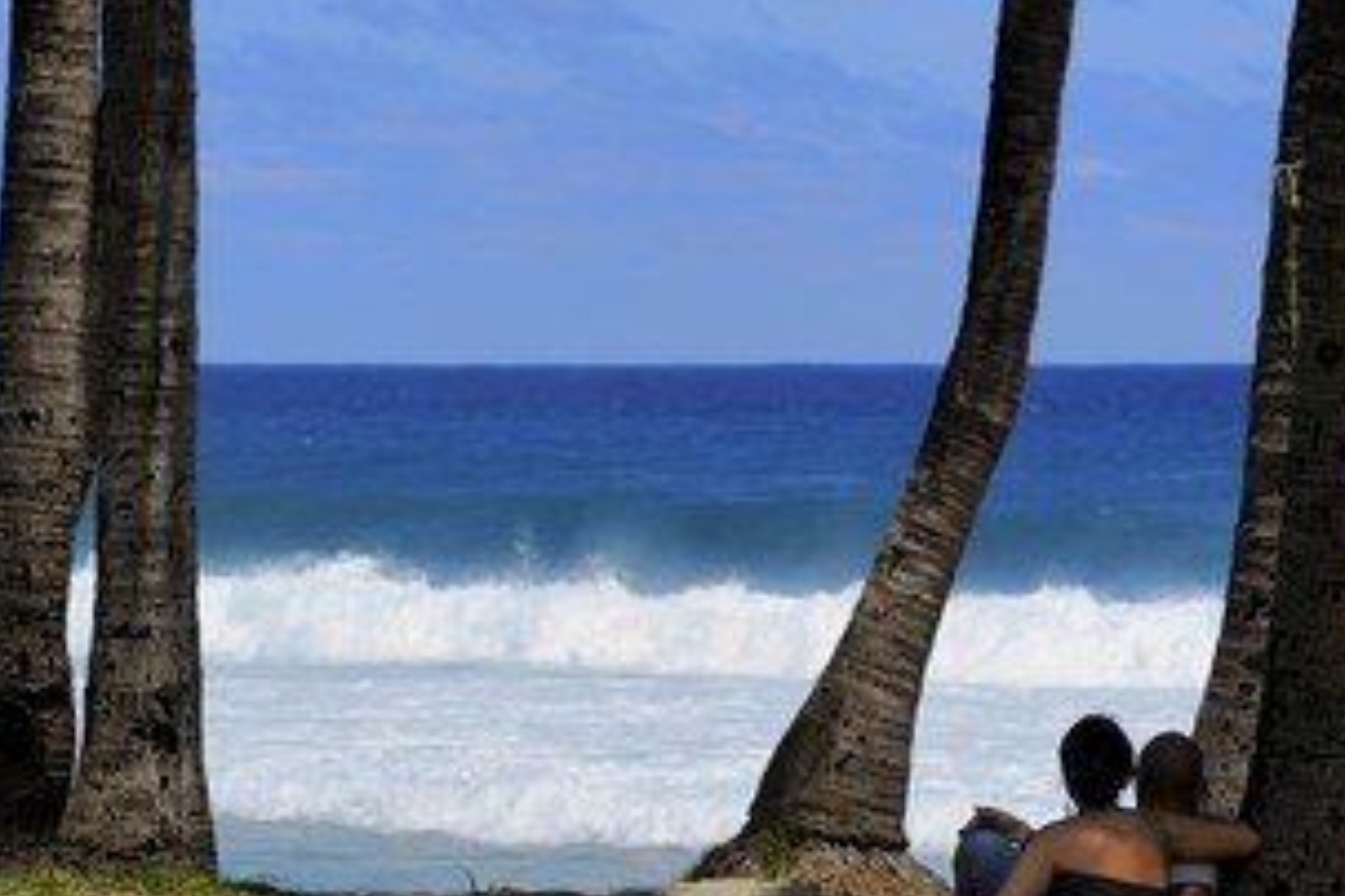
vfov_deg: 6.6
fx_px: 7771
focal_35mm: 208
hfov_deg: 9.9
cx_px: 635
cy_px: 608
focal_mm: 150
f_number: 11
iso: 200
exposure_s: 1/400
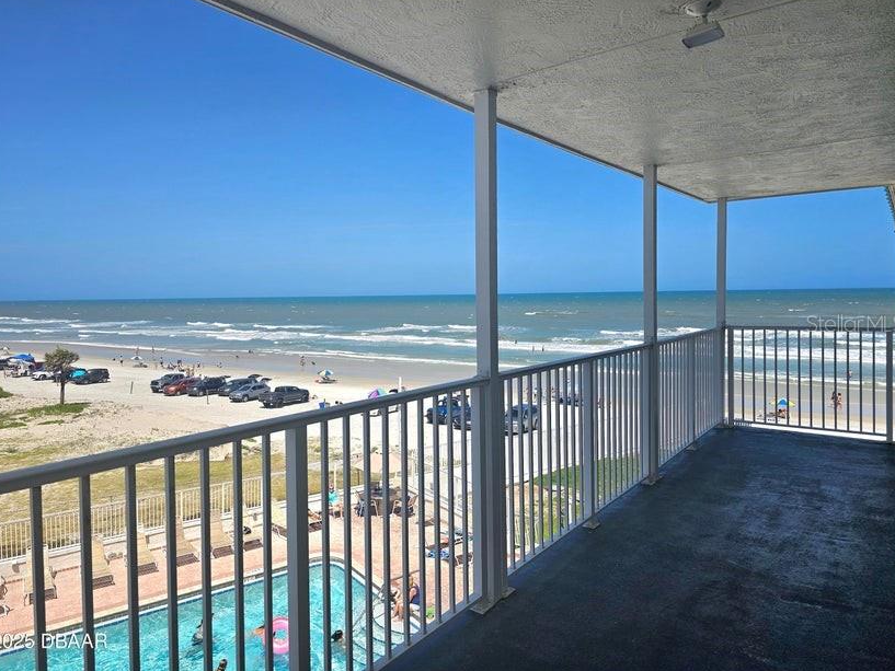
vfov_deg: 56.8
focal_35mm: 24
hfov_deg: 71.6
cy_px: 323
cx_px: 442
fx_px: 621
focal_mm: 6.3
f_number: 1.7
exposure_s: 1/1667
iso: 12
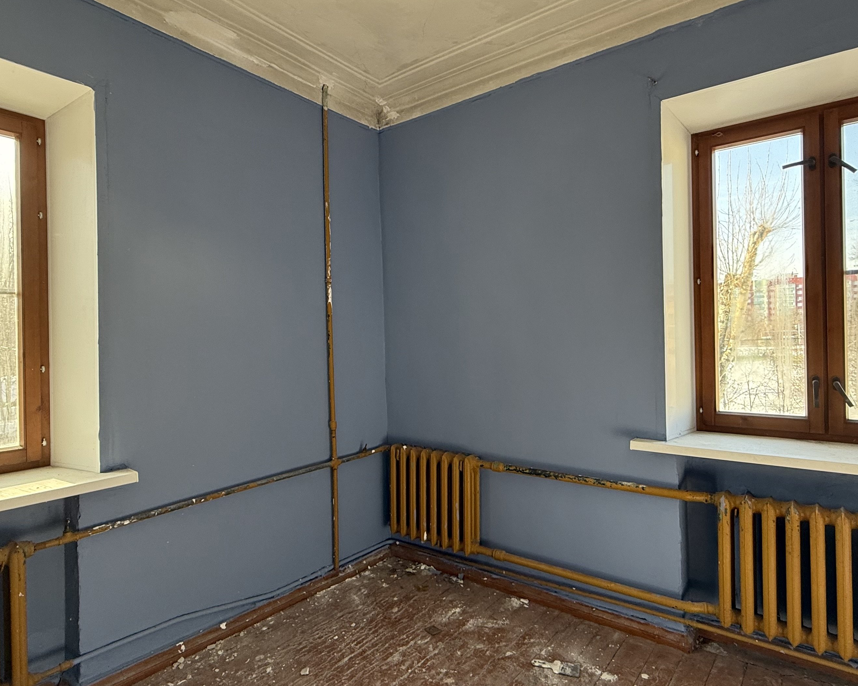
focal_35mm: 21
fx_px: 533
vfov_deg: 65.5
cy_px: 340
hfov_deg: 77.6
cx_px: 438
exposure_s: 1/99
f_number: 2.2
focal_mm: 2.22
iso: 100
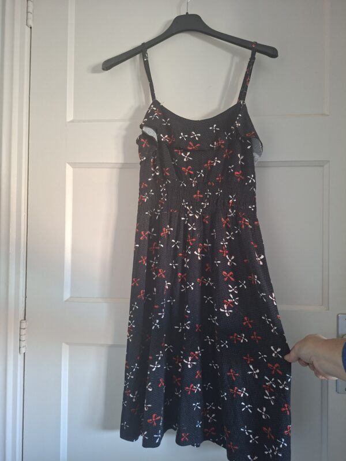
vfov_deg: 73.9
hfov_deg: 58.9
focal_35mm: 23
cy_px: 230
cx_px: 173
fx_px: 307
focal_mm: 5.54
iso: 400
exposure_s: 1/24
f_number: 1.8
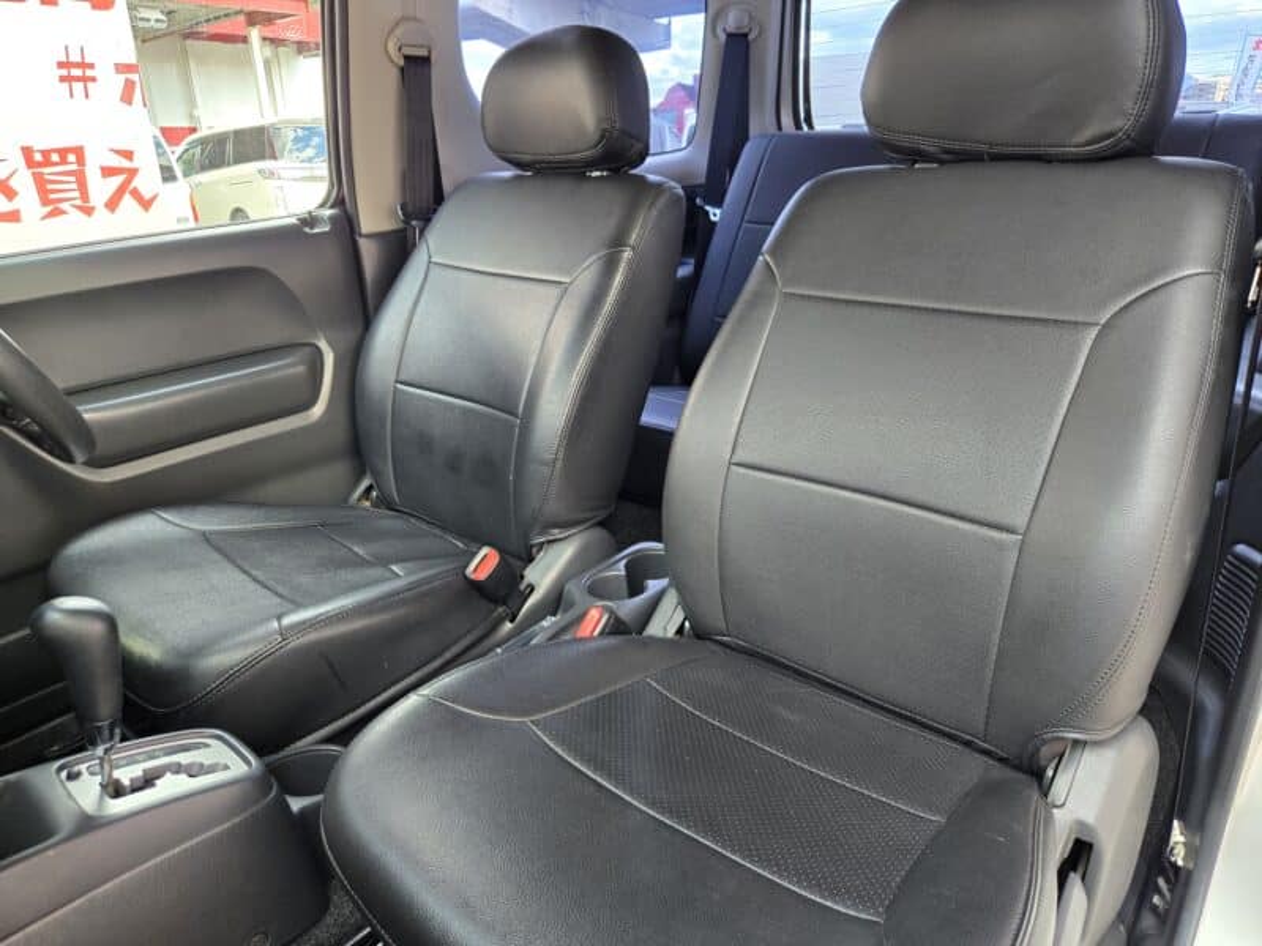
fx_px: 839
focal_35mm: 23
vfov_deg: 58.9
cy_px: 473
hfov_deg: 73.9
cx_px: 631
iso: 250
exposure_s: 1/180
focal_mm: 5.4
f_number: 1.8
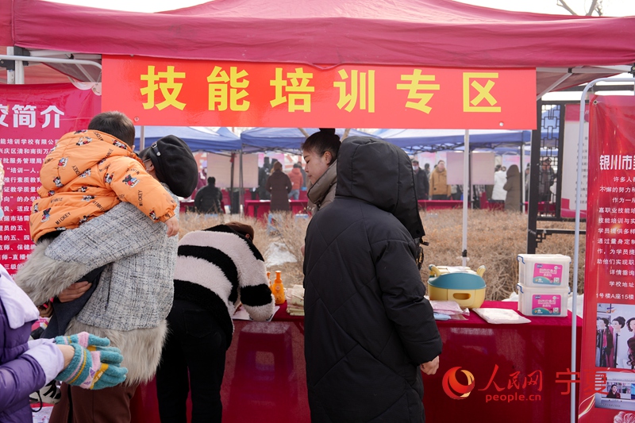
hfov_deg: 49.6
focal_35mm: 39
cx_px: 318
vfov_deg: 34.2
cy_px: 212
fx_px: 688
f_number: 4.5
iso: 100
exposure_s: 1/320
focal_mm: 39
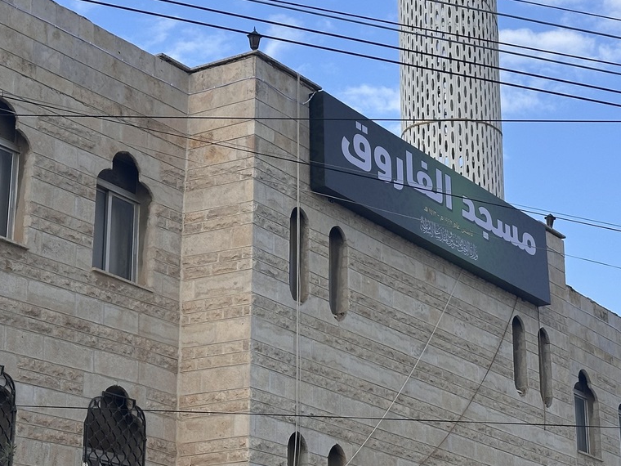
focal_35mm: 91
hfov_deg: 21.5
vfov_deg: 16.2
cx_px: 295
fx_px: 1633
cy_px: 177
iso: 64
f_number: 1.78
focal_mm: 6.86
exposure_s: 1/2410
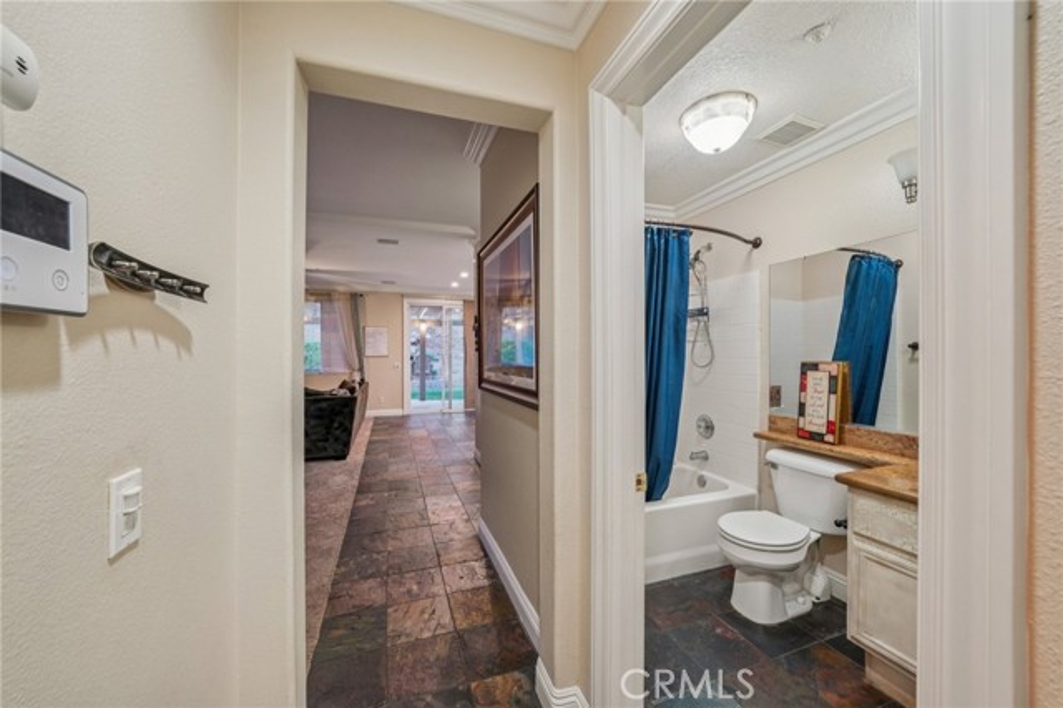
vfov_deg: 85.4
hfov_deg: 108.4
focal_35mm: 13
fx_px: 384
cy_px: 354
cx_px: 532
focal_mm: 13
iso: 400
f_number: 8
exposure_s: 1/5
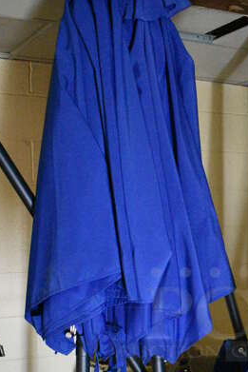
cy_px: 312
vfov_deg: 30.9
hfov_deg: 21.2
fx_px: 650
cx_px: 215
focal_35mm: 63
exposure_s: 1/125
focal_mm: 18
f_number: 3.5
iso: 6400
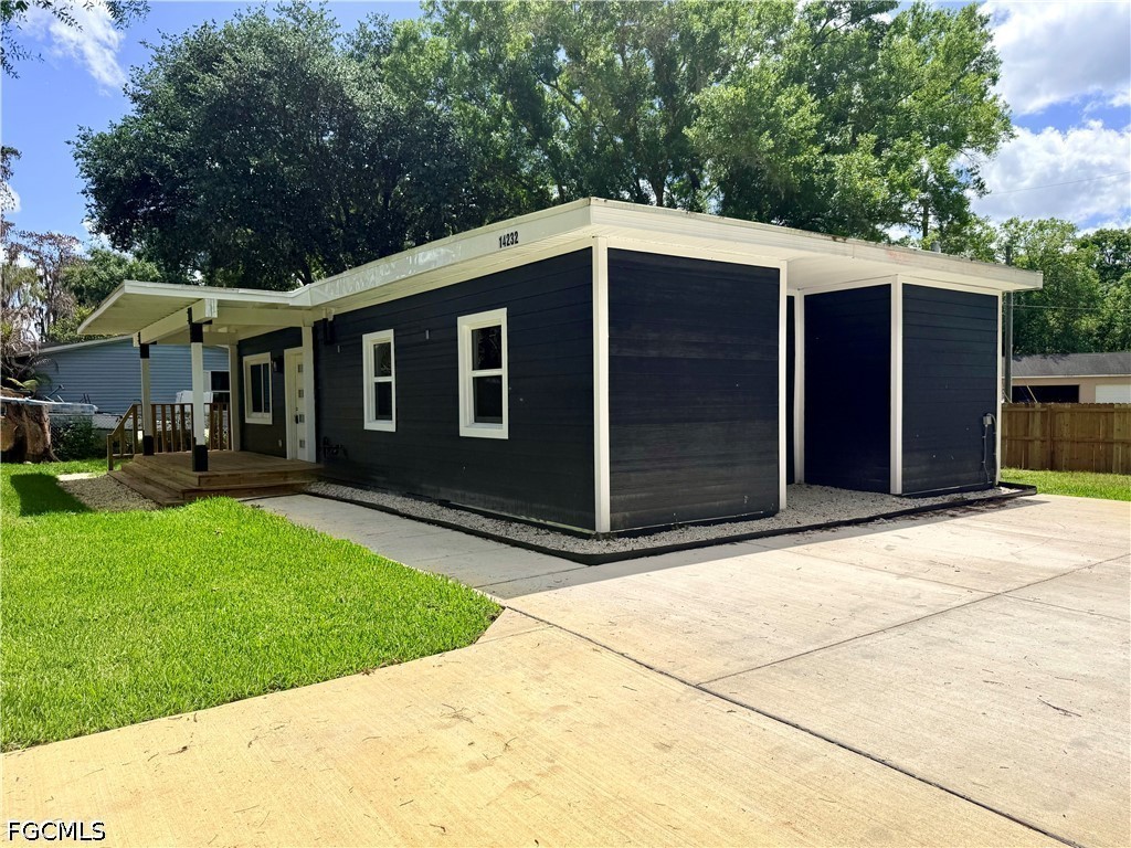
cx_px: 566
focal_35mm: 24
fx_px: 784
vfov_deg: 56.8
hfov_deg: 71.6
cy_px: 424
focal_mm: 6.76
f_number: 1.78
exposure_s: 1/8130
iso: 80
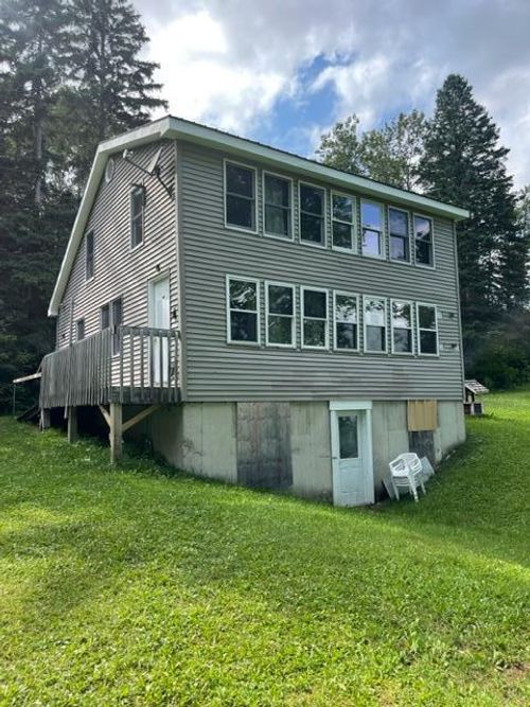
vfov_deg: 67.3
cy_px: 354
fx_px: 531
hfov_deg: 53.0
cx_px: 265
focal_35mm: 26
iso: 32
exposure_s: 1/1057
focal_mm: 5.1
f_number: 1.6
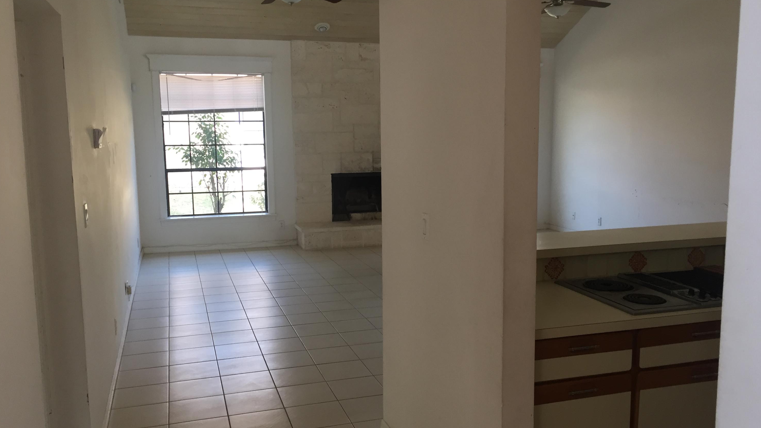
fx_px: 646
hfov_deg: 61.0
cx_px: 378
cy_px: 216
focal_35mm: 32
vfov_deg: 36.7
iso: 40
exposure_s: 1/40
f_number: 2.2
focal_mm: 4.15
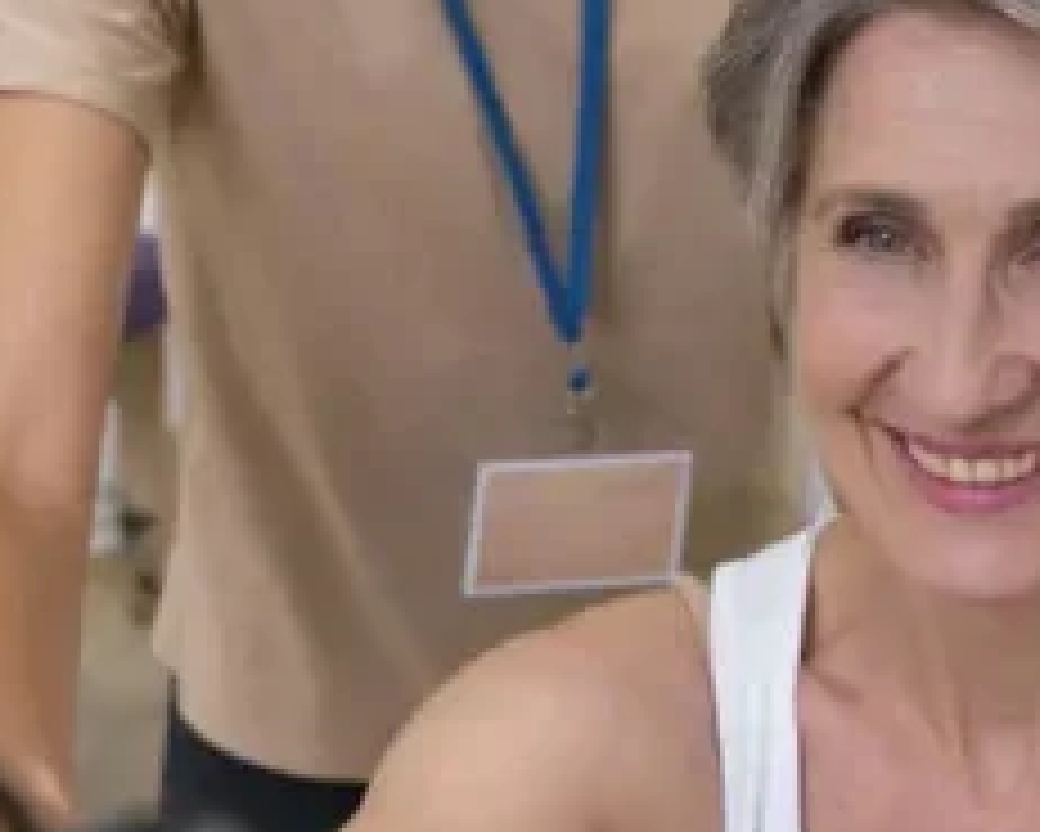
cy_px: 313
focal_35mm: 100
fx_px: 3079
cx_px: 711
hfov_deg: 19.1
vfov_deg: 15.4
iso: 500
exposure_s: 1/200
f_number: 2.8
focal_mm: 24
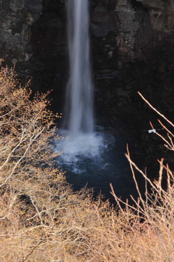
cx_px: 87
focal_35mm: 300
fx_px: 2181
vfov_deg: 6.9
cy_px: 131
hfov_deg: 4.6
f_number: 29
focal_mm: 200
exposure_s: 1/10
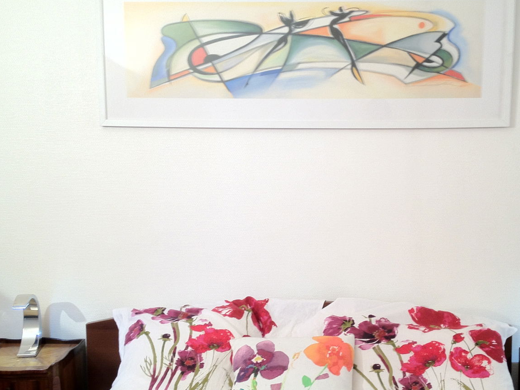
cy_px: 213
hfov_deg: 38.8
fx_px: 736
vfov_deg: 29.7
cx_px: 311
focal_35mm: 49
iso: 64
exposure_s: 1/24
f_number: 2.4
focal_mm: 4.28
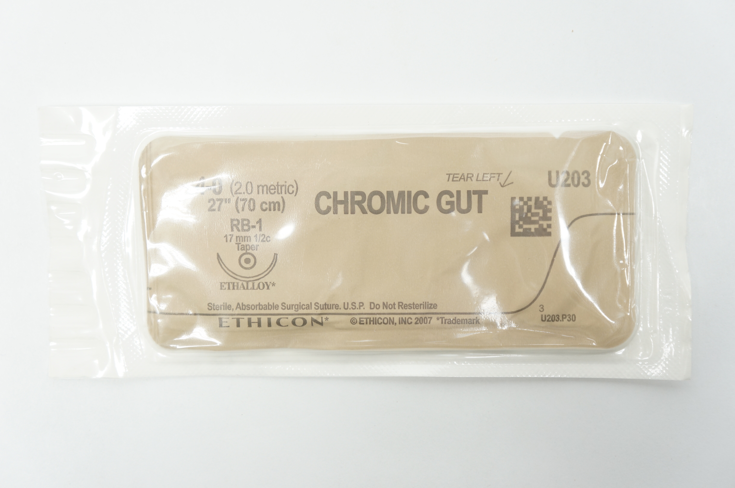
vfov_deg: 25.7
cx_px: 368
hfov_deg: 37.9
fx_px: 1071
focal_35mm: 52
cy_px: 244
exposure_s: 1/60
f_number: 4.5
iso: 400
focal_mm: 35
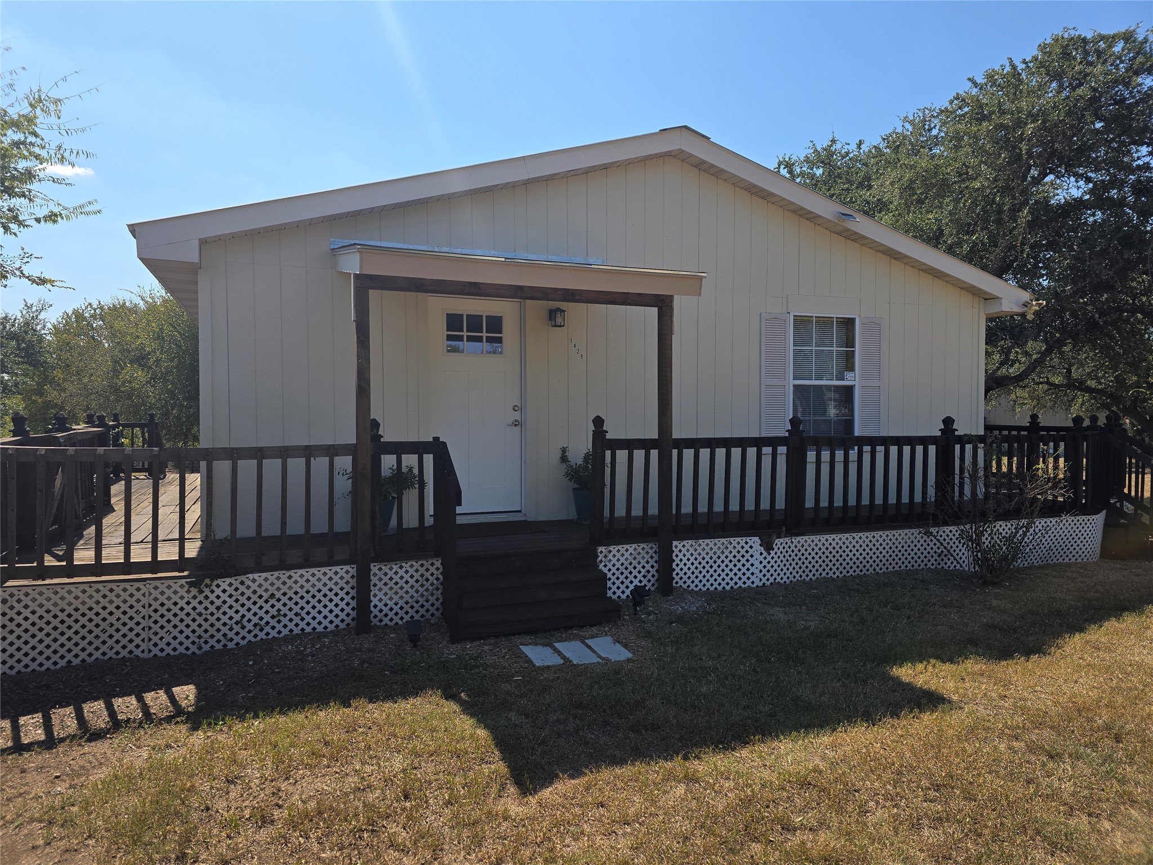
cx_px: 576
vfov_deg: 58.9
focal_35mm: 23
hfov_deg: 73.9
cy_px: 432
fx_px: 766
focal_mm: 6.3
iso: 12
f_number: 1.7
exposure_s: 1/742
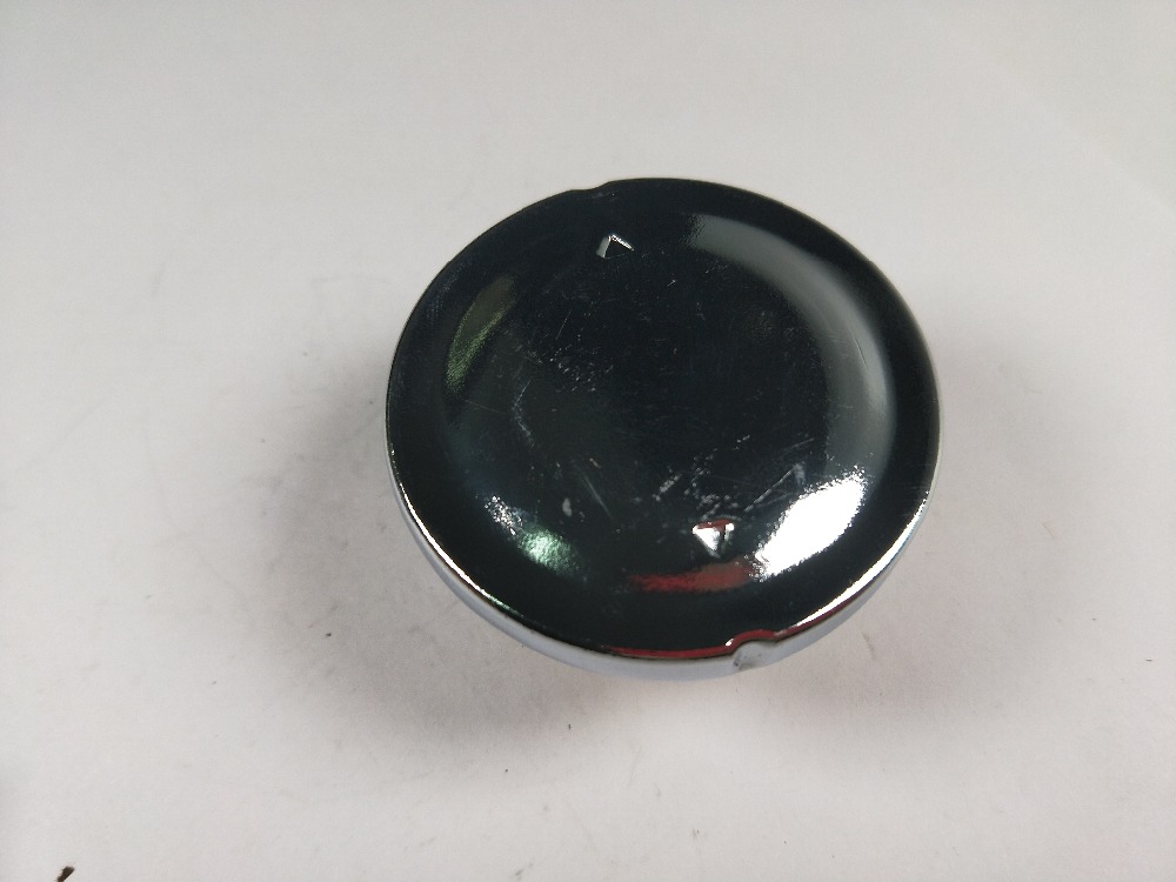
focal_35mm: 25
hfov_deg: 69.4
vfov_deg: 54.9
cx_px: 588
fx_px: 849
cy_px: 441
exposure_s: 1/231
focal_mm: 4.27
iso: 33
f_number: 1.7
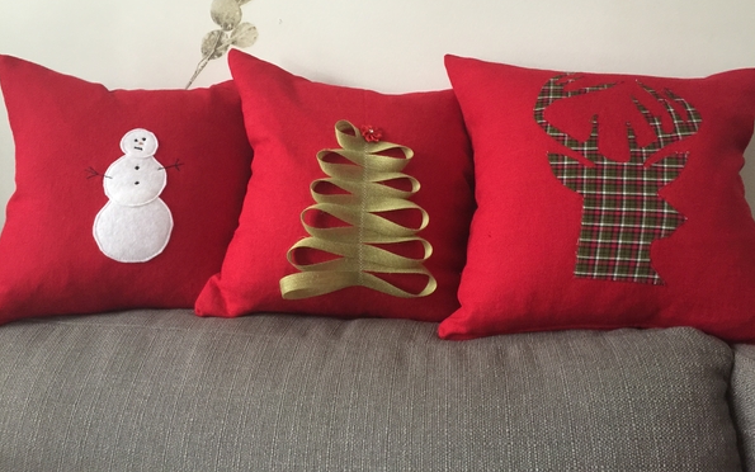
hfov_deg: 61.2
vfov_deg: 40.4
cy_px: 190
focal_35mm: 31
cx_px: 376
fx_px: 638
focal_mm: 4.15
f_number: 2.2
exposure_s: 1/8
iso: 125
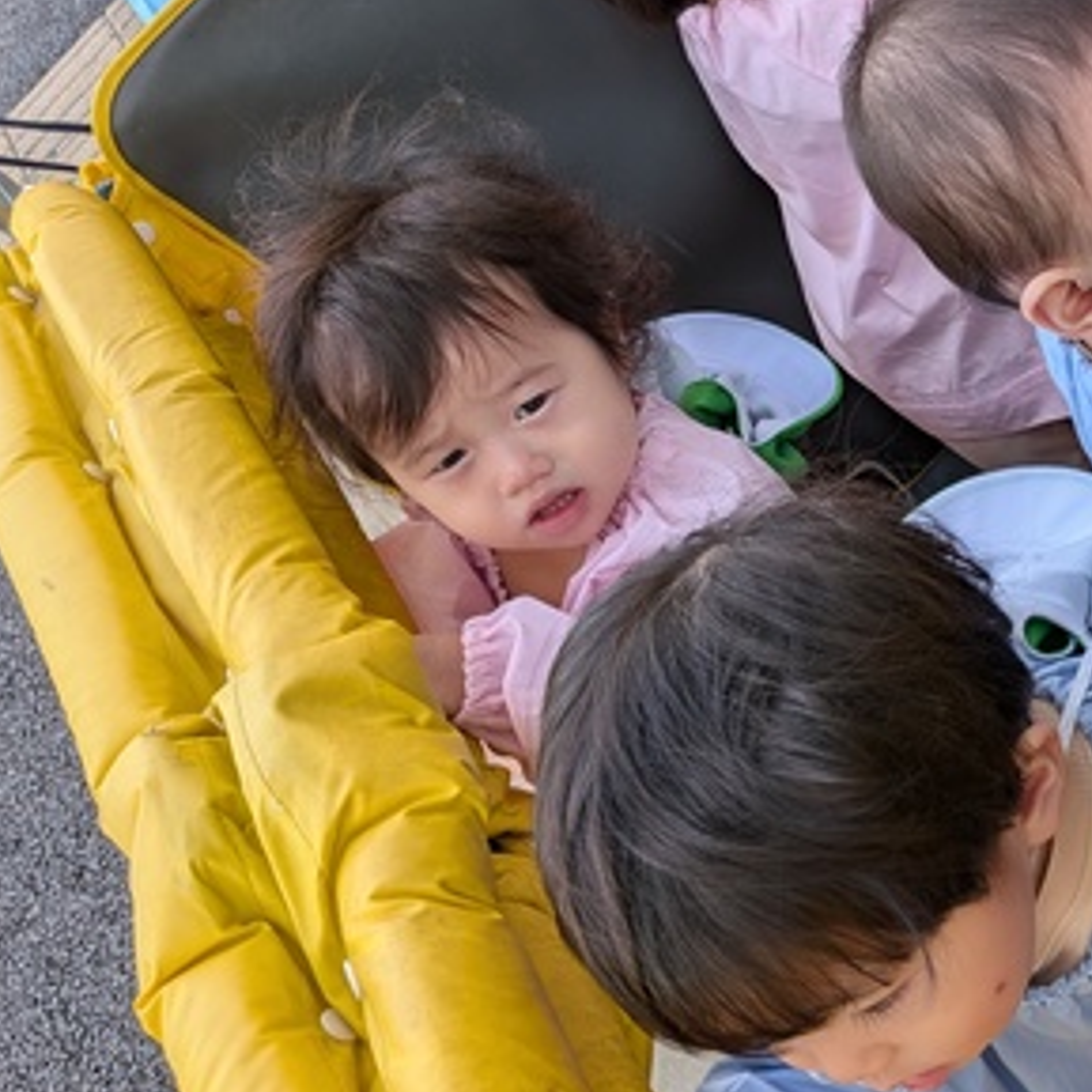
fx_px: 1570
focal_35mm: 44
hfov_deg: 35.9
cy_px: 408
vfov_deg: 38.1
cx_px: 994
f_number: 1.7
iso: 34
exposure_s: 1/292
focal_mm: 4.53
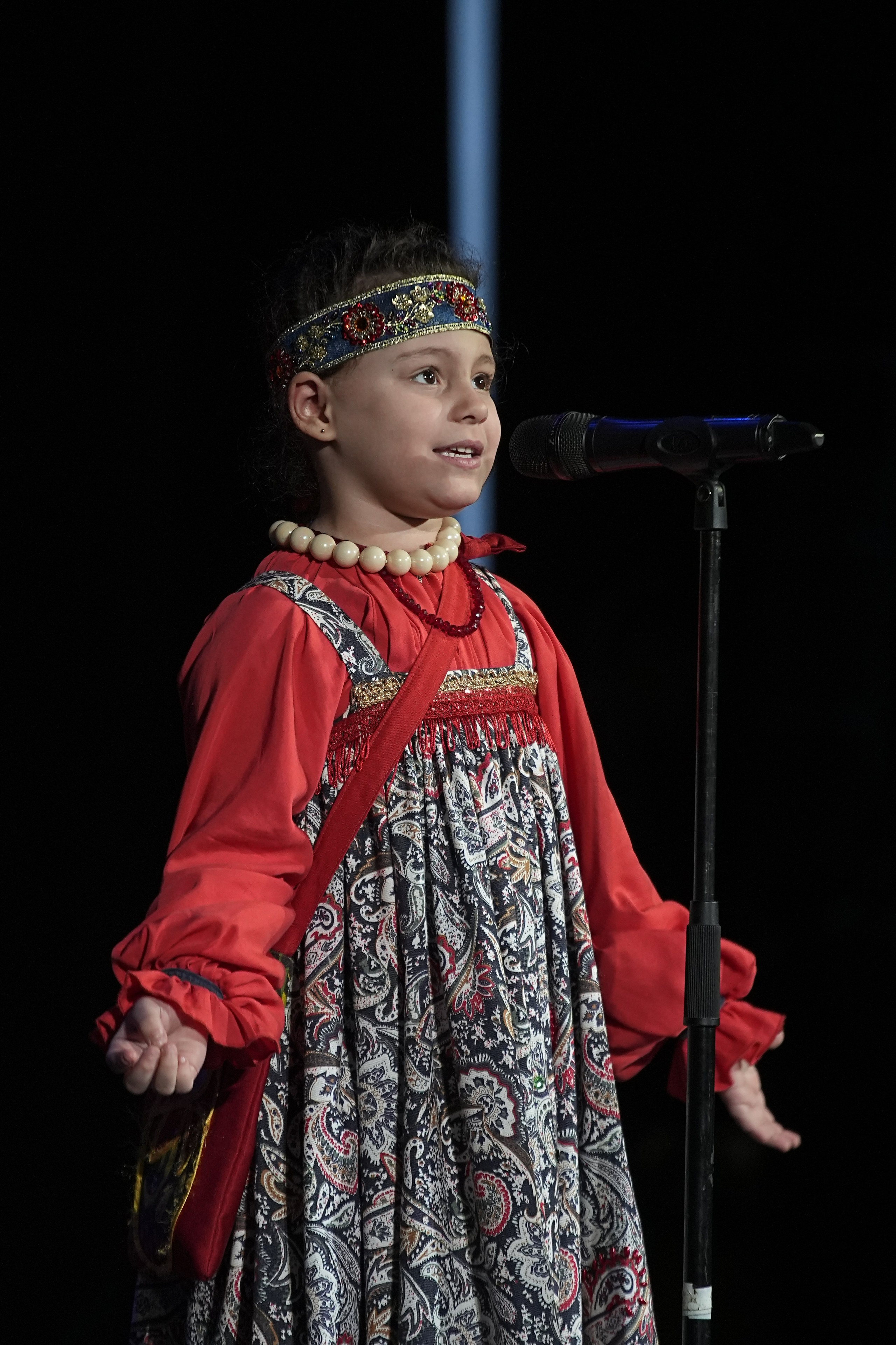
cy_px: 672
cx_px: 448
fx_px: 11199
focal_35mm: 300
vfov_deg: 6.9
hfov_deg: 4.6
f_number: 4
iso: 2000
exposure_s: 1/400
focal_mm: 200
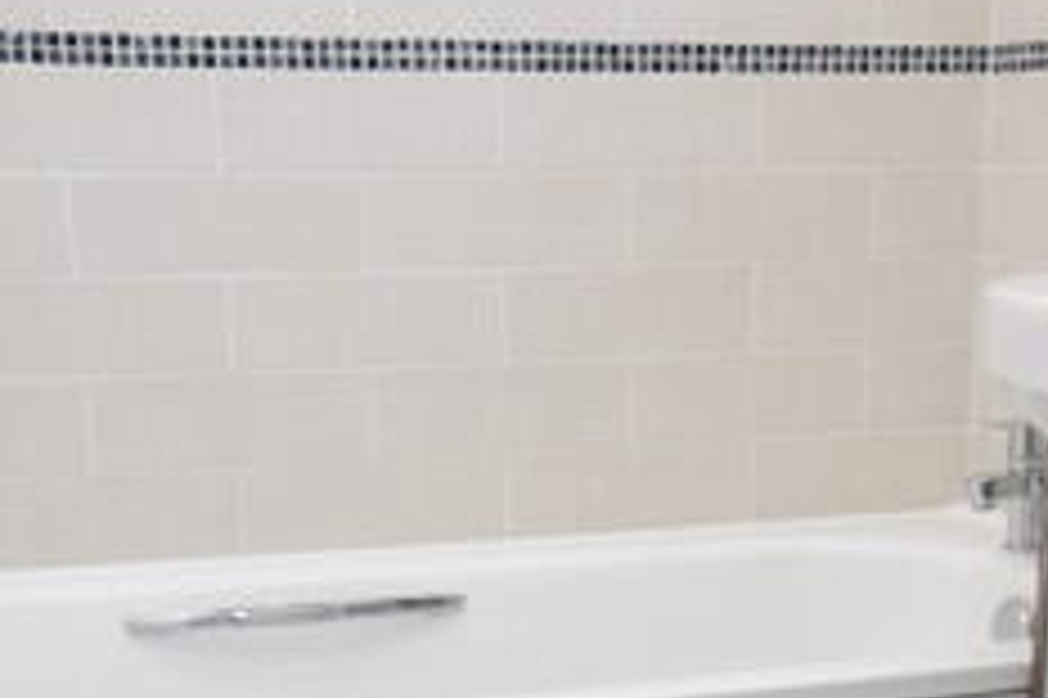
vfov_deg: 19.6
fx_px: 1920
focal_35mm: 66
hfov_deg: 30.5
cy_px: 790
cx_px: 612
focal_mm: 10
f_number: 4.5
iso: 400
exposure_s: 1/60
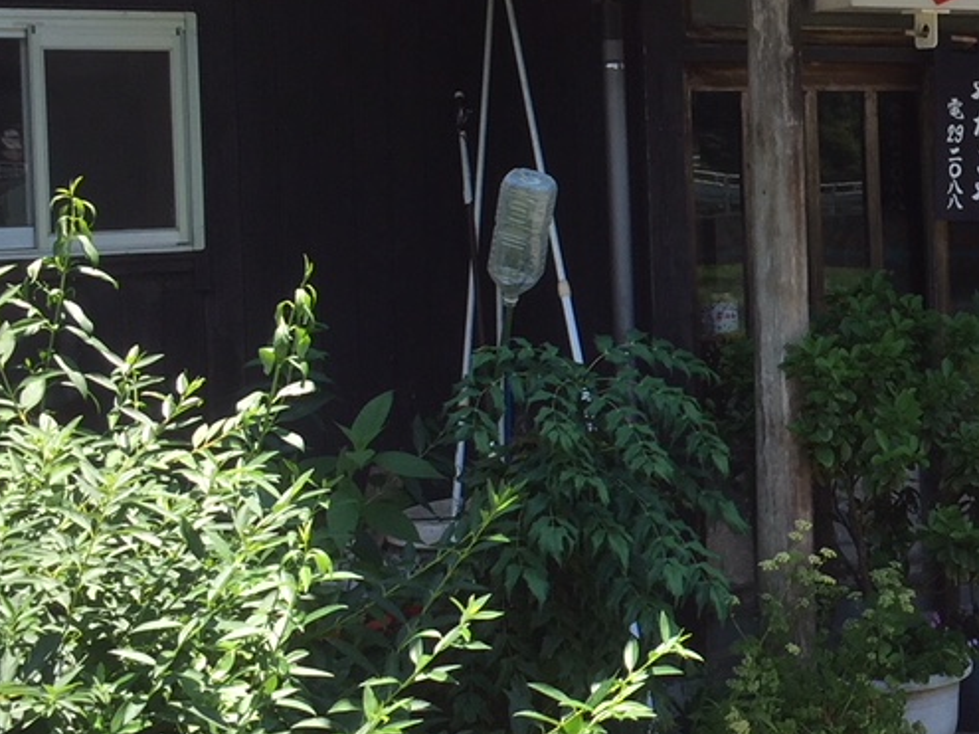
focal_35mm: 75
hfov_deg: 24.8
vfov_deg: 19.5
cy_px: 226
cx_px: 969
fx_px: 2121
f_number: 2.2
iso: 32
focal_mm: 4.15
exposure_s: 1/370
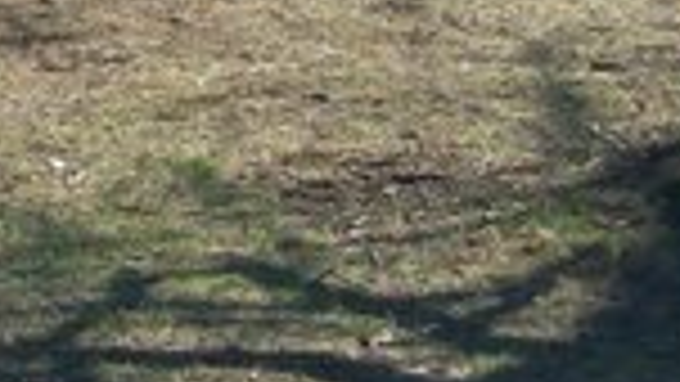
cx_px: -498
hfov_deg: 8.6
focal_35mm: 241
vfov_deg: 4.9
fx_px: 4346
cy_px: -434
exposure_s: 1/640
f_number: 3.6
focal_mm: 8.8
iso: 80
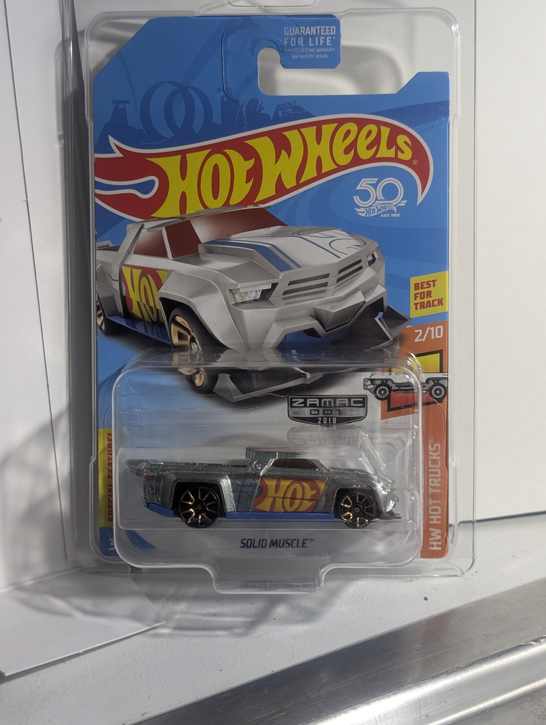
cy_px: 362
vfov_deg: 38.9
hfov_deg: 29.7
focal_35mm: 49
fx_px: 1028
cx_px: 273
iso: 362
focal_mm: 6.9
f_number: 1.68
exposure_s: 1/153
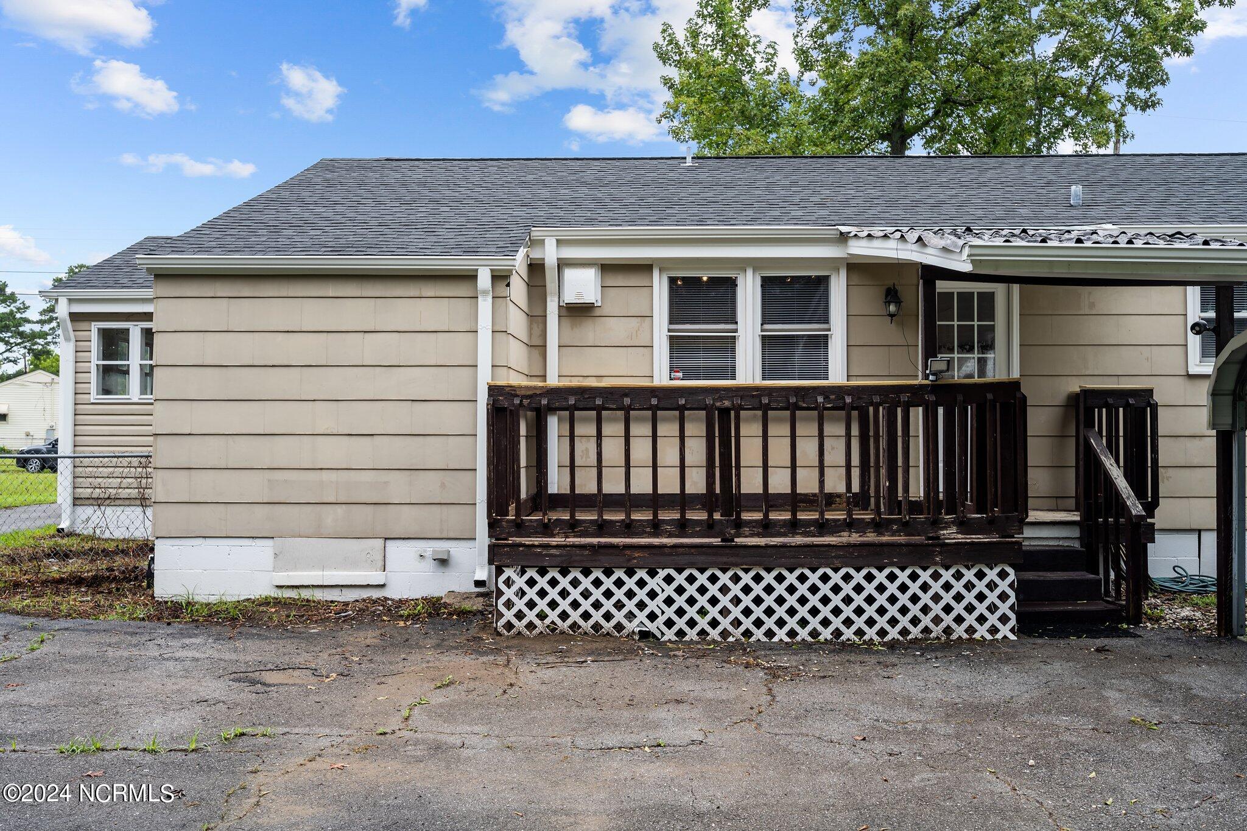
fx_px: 1039
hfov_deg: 61.9
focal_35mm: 30
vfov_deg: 43.6
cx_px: 624
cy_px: 416
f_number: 7.1
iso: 64
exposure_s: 1/60
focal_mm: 30
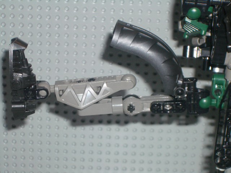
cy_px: 86
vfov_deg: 14.1
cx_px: 116
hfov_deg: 18.7
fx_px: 701
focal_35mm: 105
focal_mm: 17.4
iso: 100
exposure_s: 1/60
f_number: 4.8
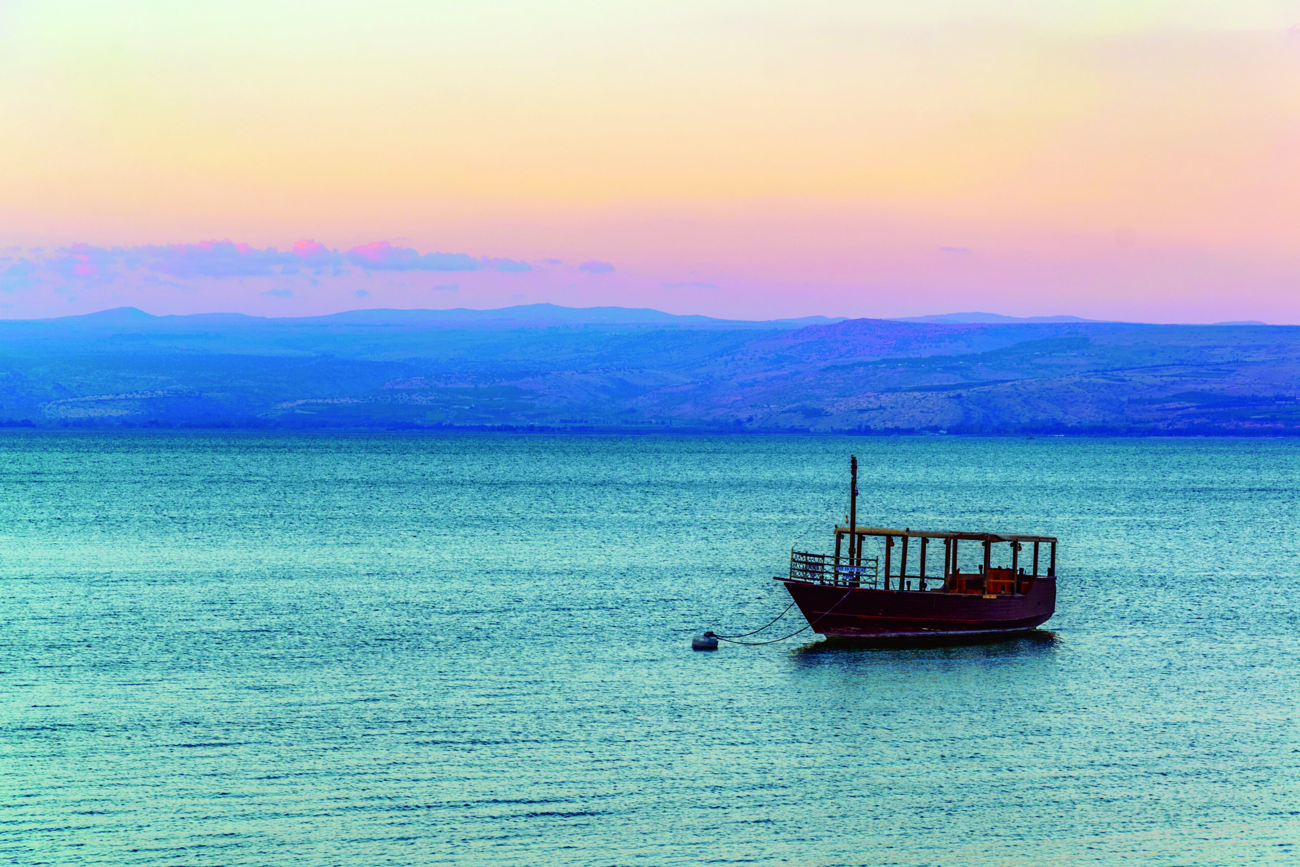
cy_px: 434
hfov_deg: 18.2
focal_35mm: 112
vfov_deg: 12.2
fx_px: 4062
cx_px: 650
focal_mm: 75
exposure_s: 1/40
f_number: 8
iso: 100
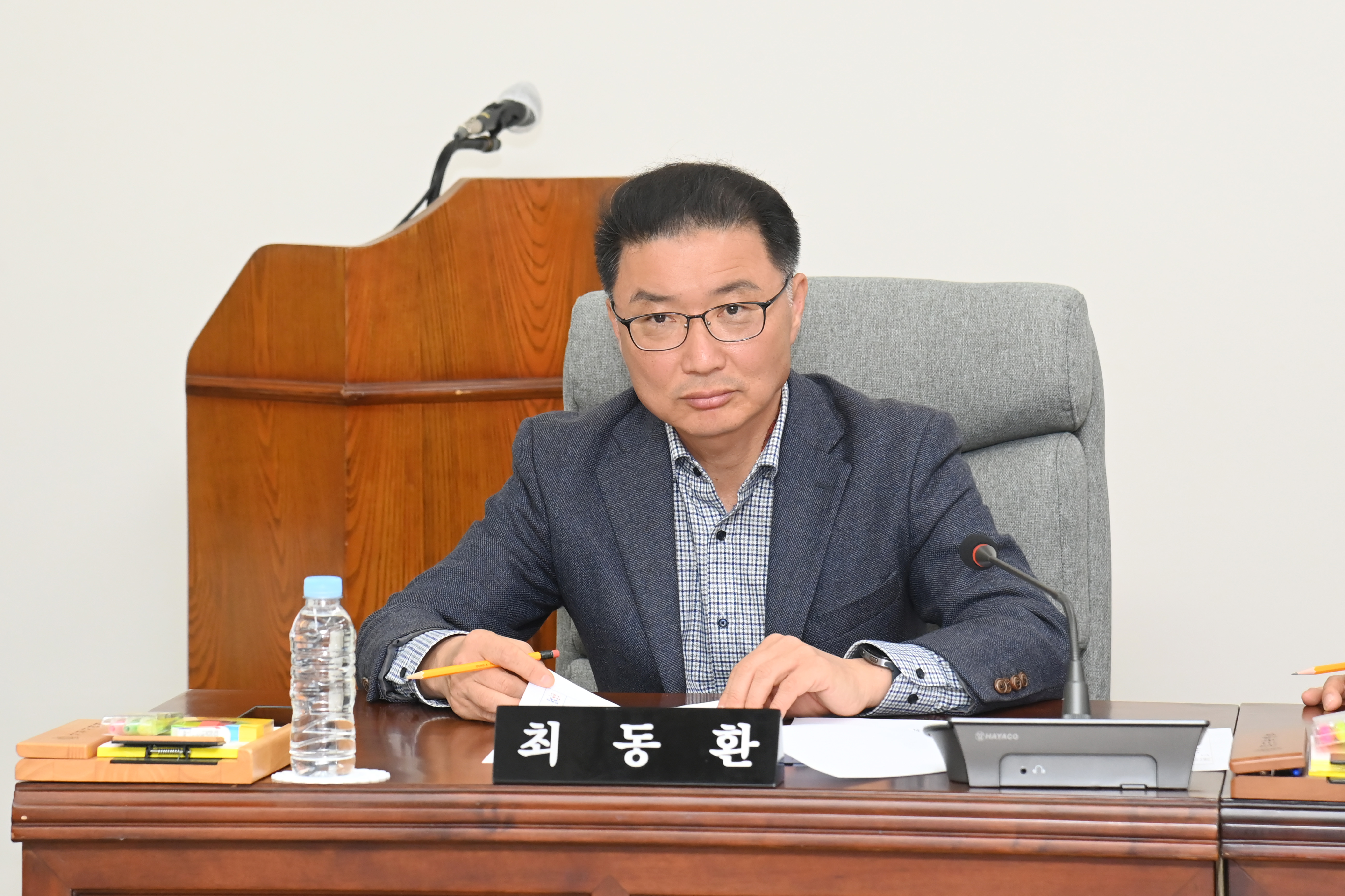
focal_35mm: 120
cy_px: 448
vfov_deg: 11.4
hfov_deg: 17.1
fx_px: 4483
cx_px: 672
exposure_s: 1/250
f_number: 6.3
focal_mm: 120
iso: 2500
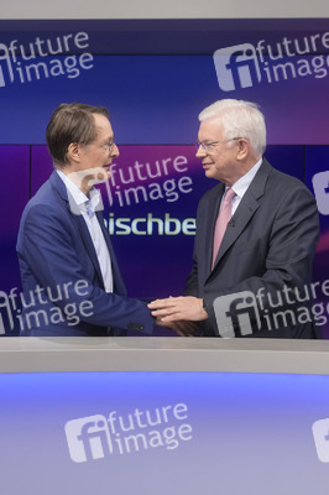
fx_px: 618
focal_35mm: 45
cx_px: 164
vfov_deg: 43.6
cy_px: 248
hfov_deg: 29.8
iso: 640
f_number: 2.2
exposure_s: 1/250
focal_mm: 30
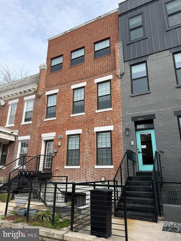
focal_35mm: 24
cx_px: 90
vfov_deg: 71.6
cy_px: 120
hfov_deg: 56.8
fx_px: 167
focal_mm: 6.76
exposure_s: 1/1618
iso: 80
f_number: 1.78
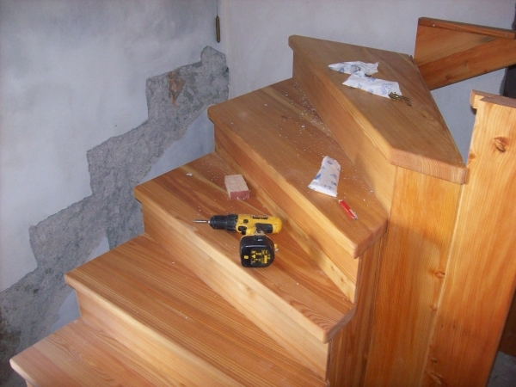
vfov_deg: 39.7
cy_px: 194
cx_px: 258
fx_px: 537
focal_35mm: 36
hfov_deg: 51.4
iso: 200
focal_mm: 6
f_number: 2.7
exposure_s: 1/64
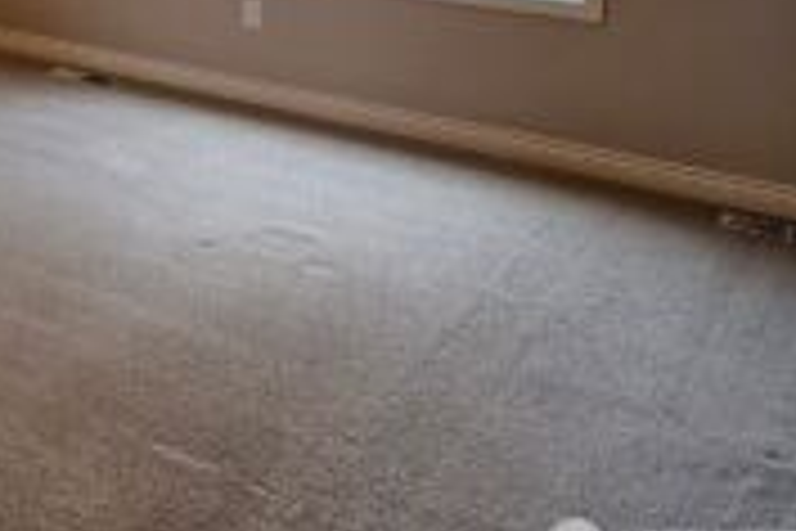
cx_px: -63
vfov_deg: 23.2
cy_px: -81
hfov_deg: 32.7
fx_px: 1194
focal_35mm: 54
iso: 160
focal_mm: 5.4
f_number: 1.8
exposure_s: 1/120
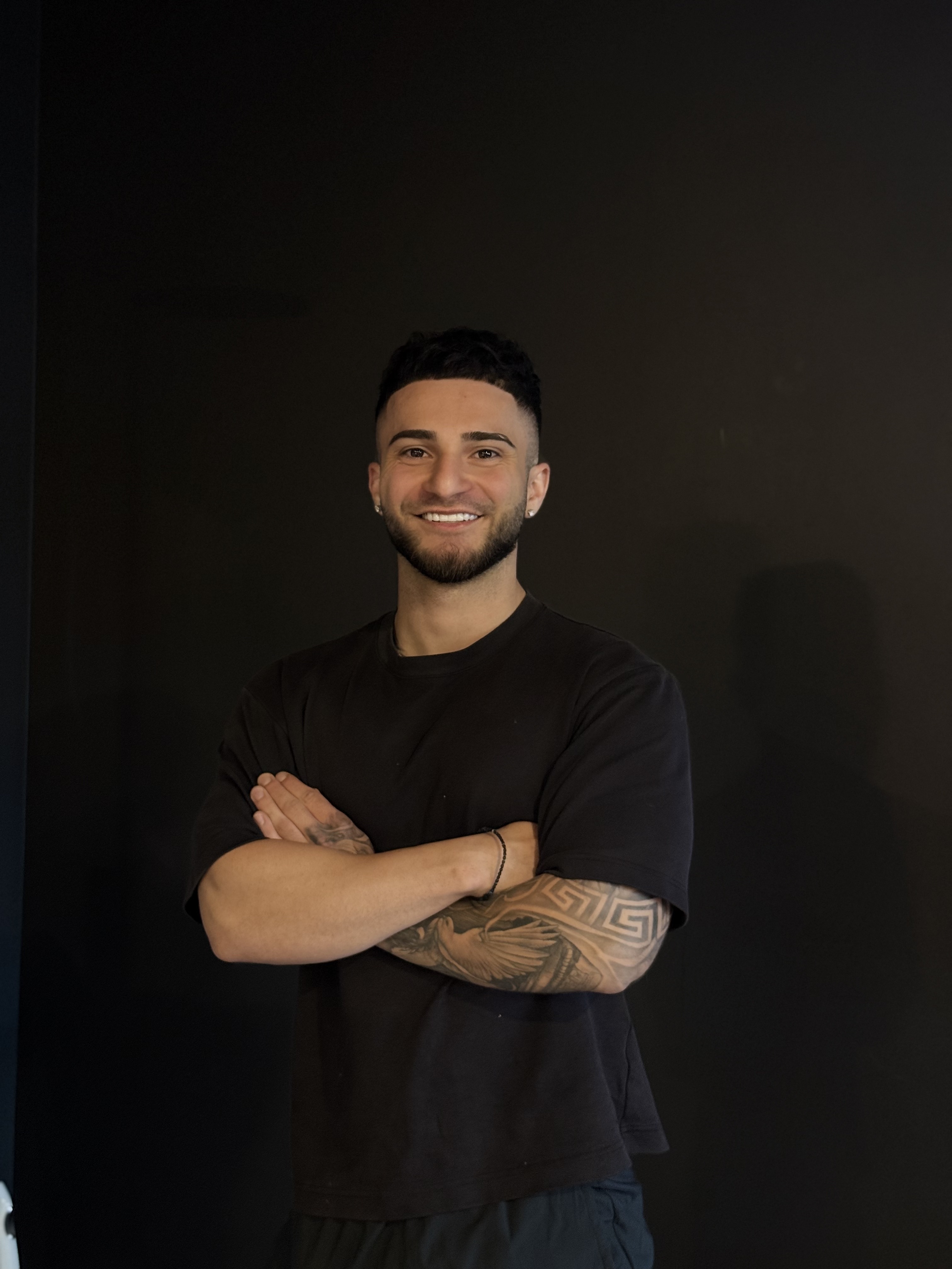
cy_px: 634
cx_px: 476
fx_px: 1760
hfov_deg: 30.3
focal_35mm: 48
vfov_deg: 39.7
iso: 400
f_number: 1.78
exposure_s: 1/33
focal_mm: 6.76
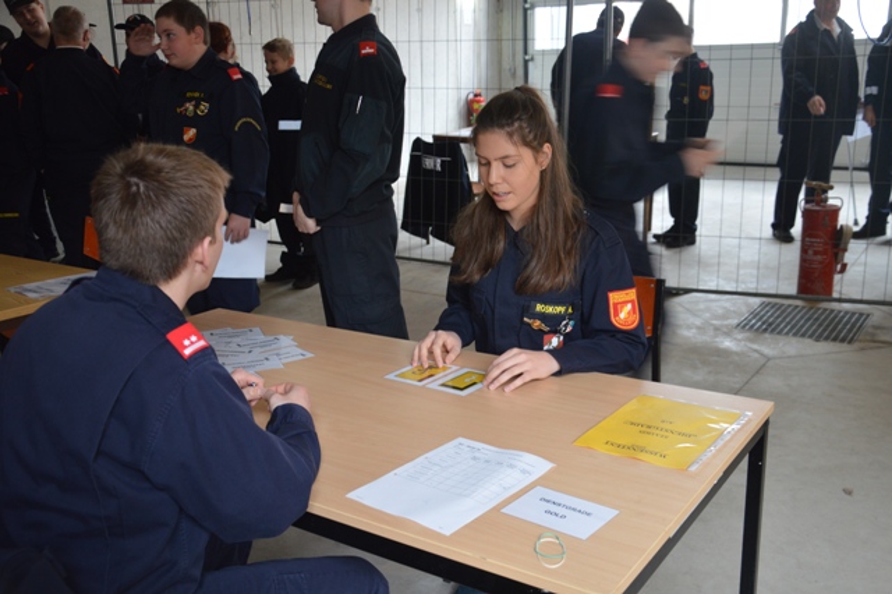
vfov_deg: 36.8
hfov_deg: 53.2
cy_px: 297
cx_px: 446
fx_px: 892
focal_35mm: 36
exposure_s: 1/25
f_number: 3.8
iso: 400
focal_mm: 24
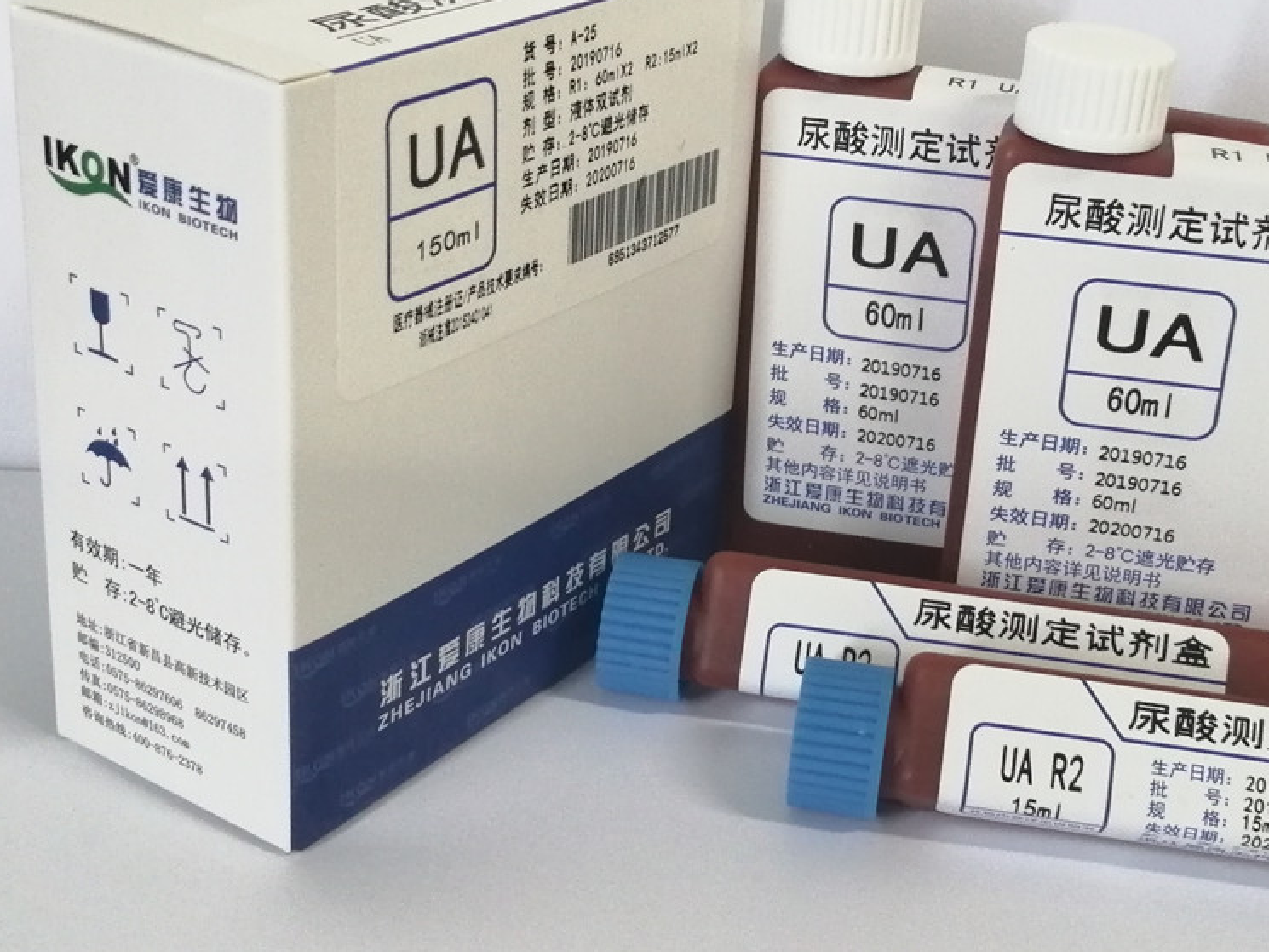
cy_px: 410
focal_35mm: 55
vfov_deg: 26.5
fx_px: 2017
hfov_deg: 34.8
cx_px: 777
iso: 250
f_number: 1.8
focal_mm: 3.64
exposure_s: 1/33.3
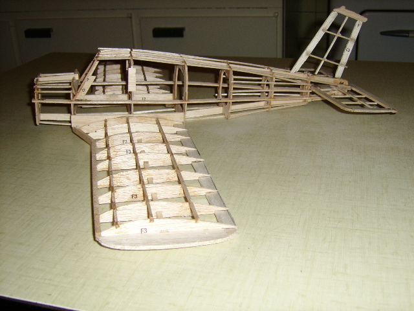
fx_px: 538
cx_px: 207
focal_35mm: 45
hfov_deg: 42.1
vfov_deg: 32.2
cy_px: 156
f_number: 3.1
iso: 100
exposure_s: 1/46
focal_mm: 7.53
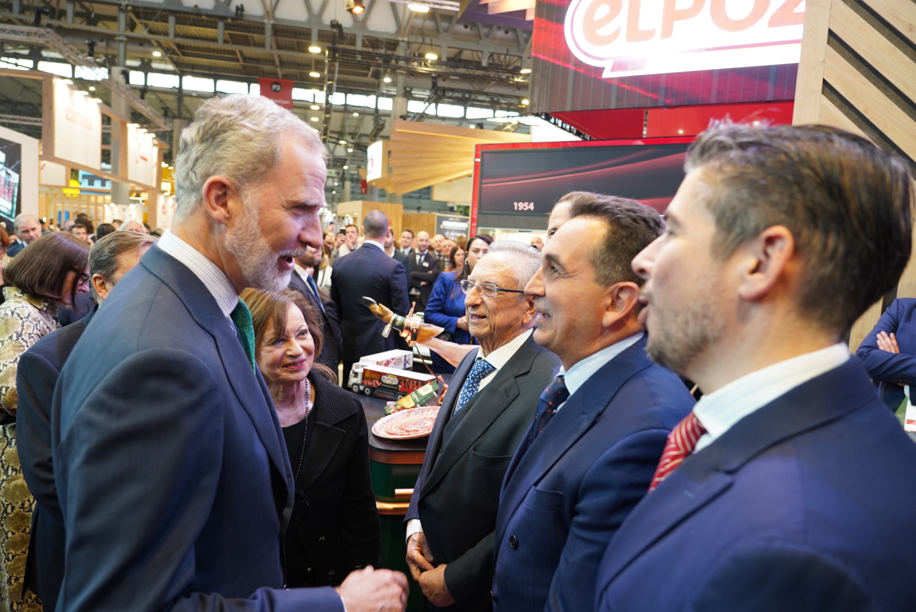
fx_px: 611
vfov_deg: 53.2
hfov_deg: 73.7
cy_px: 306
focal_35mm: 24
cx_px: 458
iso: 1600
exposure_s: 1/200
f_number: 4
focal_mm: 24
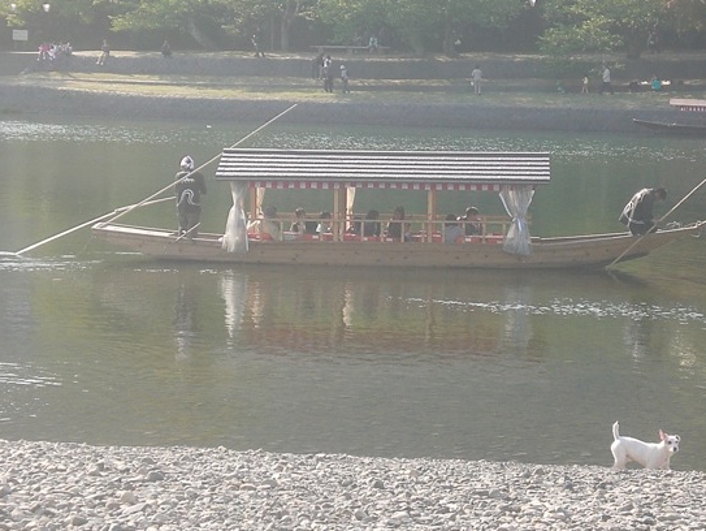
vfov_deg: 10.7
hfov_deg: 14.3
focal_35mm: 138
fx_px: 2816
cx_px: 478
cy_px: 148
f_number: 4.5
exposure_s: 1/160
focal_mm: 12.47
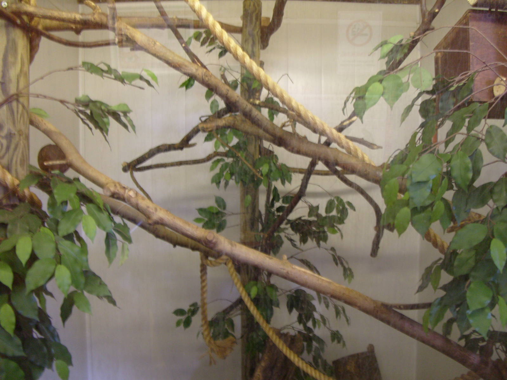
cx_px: 254
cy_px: 190
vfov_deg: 40.7
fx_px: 513
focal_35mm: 35
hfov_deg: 52.6
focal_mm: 7.8
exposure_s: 1/3
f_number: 2.8
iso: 200
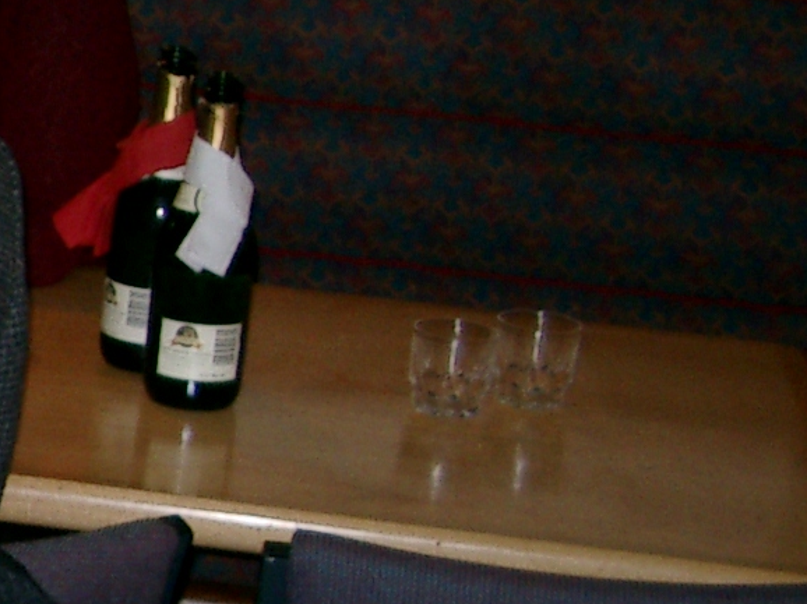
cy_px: 410
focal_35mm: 147
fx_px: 3426
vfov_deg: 10.1
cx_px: -653
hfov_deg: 12.3
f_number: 2.6
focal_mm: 7.6
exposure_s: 1/60
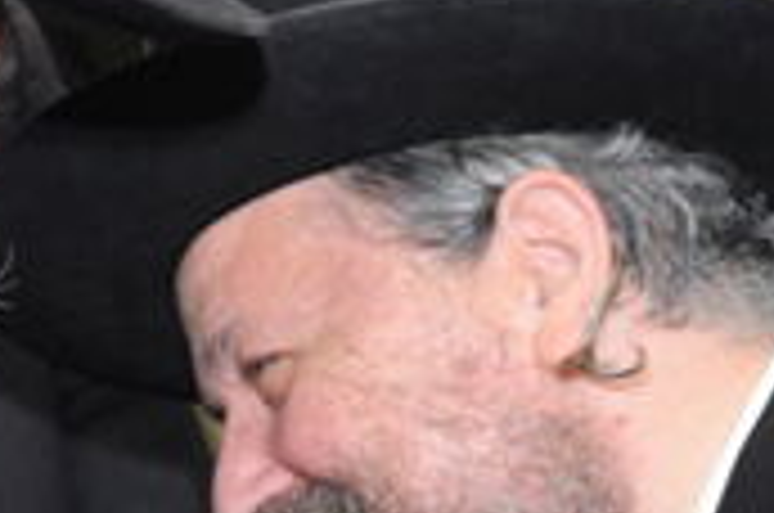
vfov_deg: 7.0
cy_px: 459
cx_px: 364
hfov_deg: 10.5
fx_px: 4206
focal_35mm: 196
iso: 500
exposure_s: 1/60
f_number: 5.6
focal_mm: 22
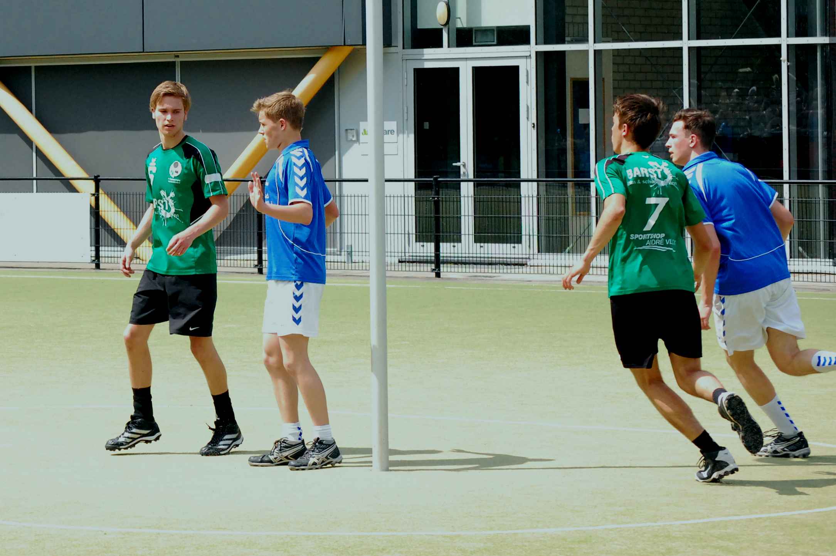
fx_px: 2436
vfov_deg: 13.0
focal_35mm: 105
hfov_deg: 19.5
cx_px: 418
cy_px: 278
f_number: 8
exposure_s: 1/1600
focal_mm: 70
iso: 1600
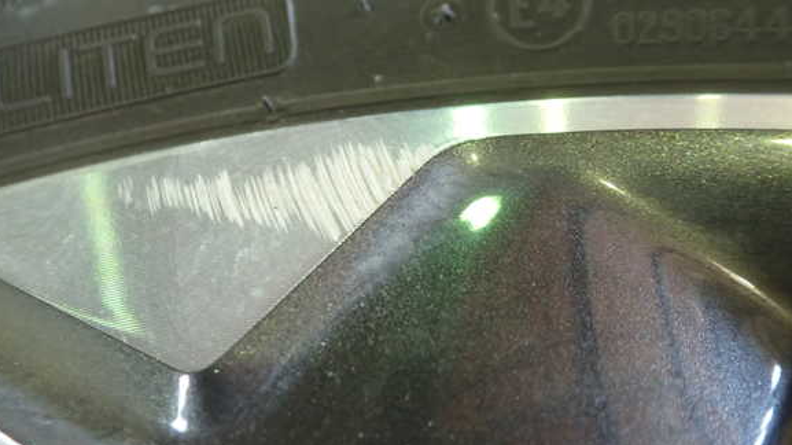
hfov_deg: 58.0
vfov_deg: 34.5
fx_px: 714
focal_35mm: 34
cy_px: 188
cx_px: 404
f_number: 2.3
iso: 640
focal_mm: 5.4
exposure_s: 1/30
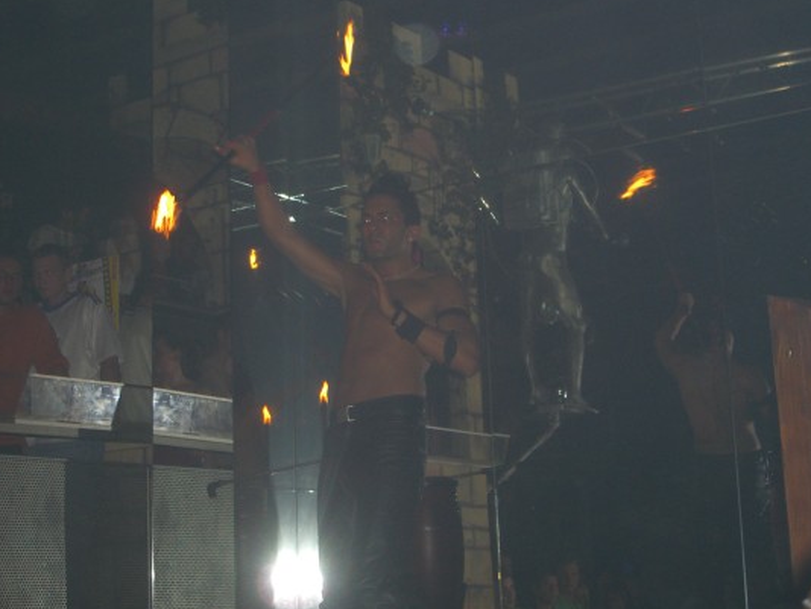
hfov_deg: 30.2
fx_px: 1500
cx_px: 383
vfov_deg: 22.9
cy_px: 282
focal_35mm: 64
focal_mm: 11.8
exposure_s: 1/60
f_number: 3.6
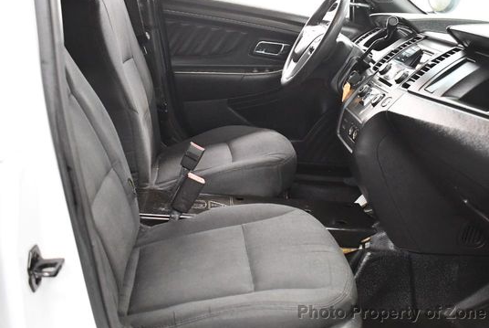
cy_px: 134
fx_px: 585
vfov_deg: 31.2
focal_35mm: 43
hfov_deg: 45.2
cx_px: 285
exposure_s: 1/80
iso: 3200
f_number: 3.5
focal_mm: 18
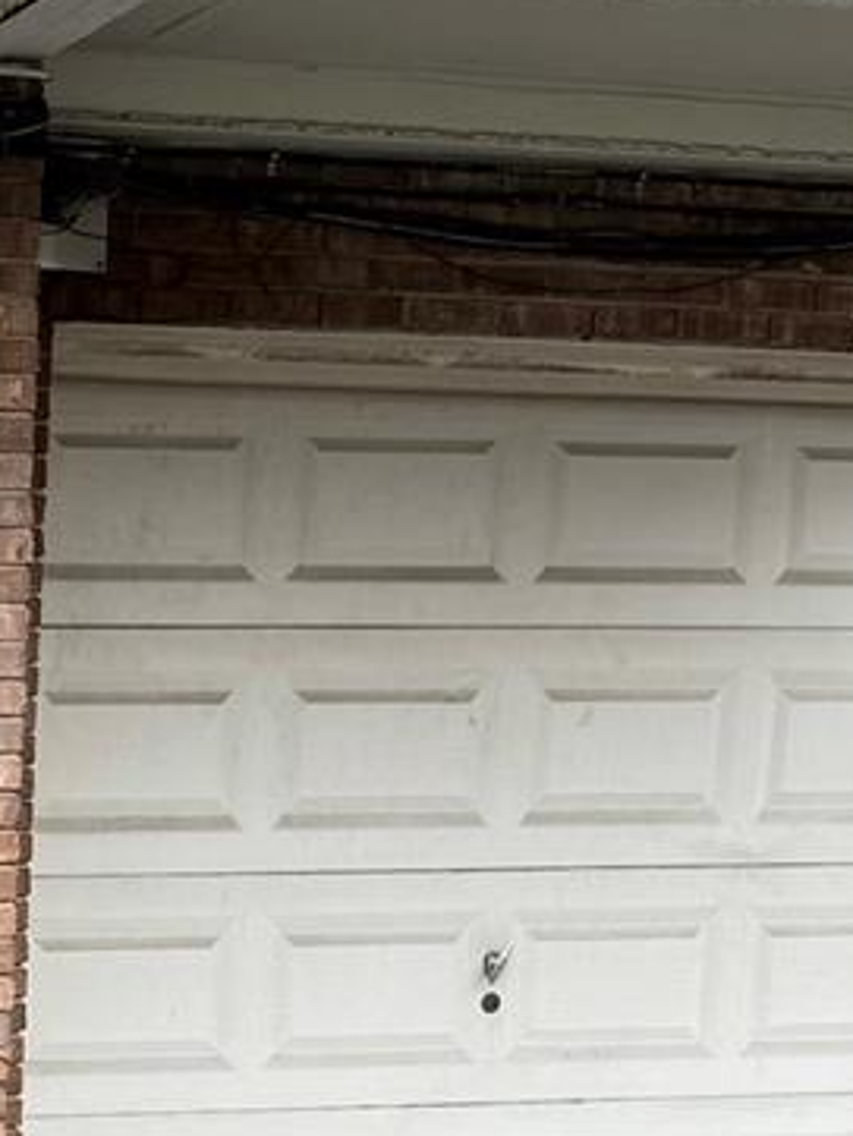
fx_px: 3349
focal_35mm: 102
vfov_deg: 18.1
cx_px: -412
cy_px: 1444
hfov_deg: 13.7
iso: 80
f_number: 1.78
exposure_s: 1/365
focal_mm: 6.76
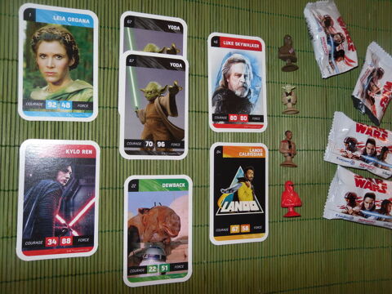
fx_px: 396
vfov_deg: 40.7
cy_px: 147
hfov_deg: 52.6
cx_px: 196
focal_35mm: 35
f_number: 3.5
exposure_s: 1/45
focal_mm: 6.3
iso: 80
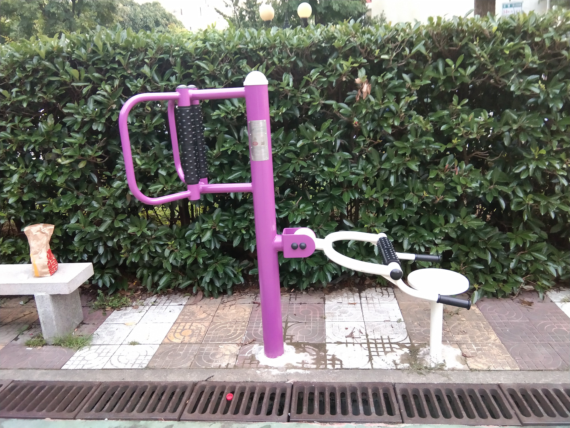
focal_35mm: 31
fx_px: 510
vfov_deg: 45.4
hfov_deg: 58.4
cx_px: 285
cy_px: 214
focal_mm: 3.69
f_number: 2.2
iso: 250
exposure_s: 1/50
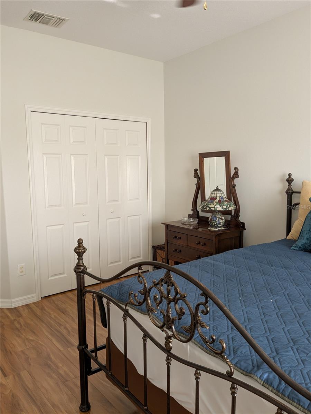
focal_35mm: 27
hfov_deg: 51.4
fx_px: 323
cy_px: 207
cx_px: 156
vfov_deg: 65.3
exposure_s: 1/60
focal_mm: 4.38
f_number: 1.73
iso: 80
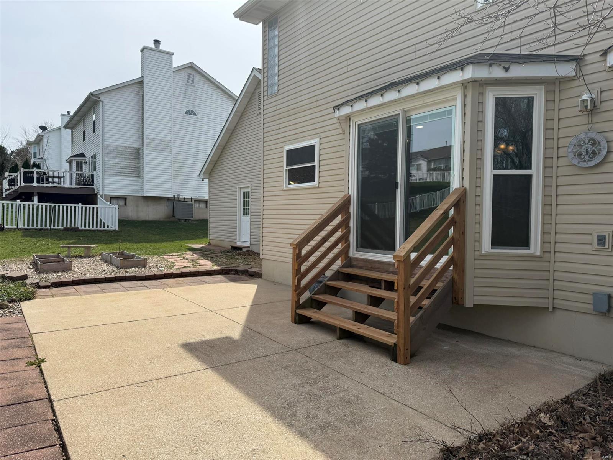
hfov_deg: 71.6
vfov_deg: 56.8
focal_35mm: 24
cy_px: 230
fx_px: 425
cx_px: 306
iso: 100
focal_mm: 6.76
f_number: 1.78
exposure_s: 1/6173
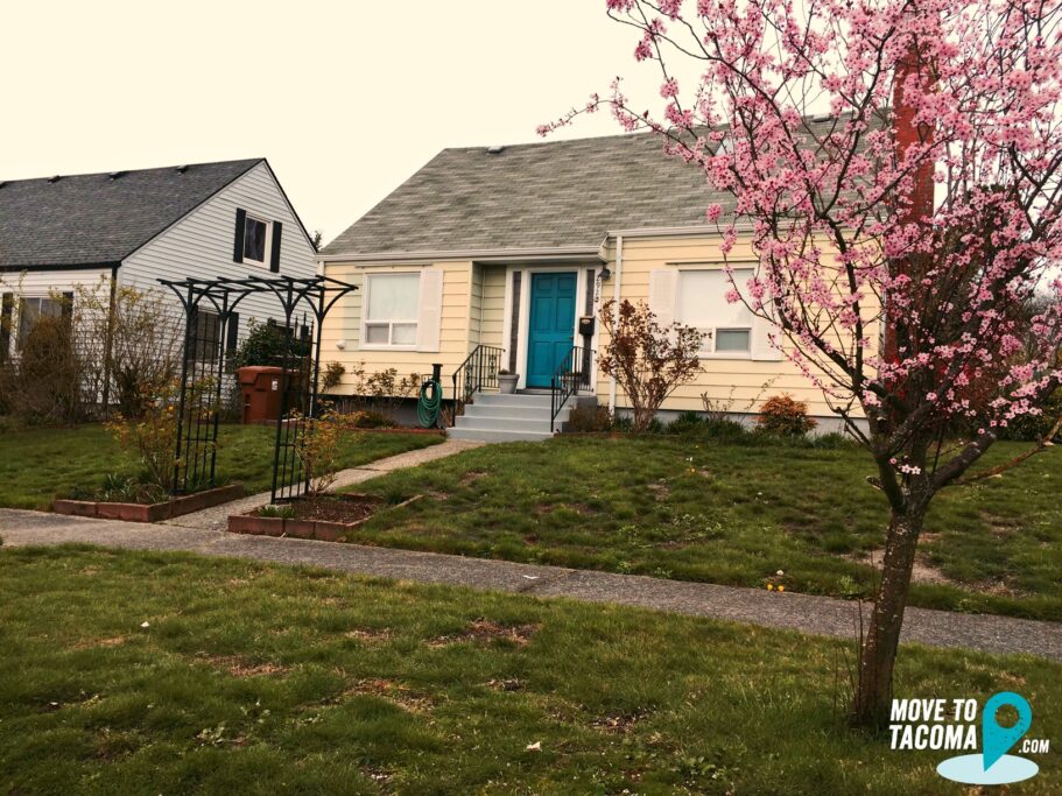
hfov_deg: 61.7
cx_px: 531
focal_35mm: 29
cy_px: 398
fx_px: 890
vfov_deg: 48.2
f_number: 2.2
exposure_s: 1/706
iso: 32
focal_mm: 4.15
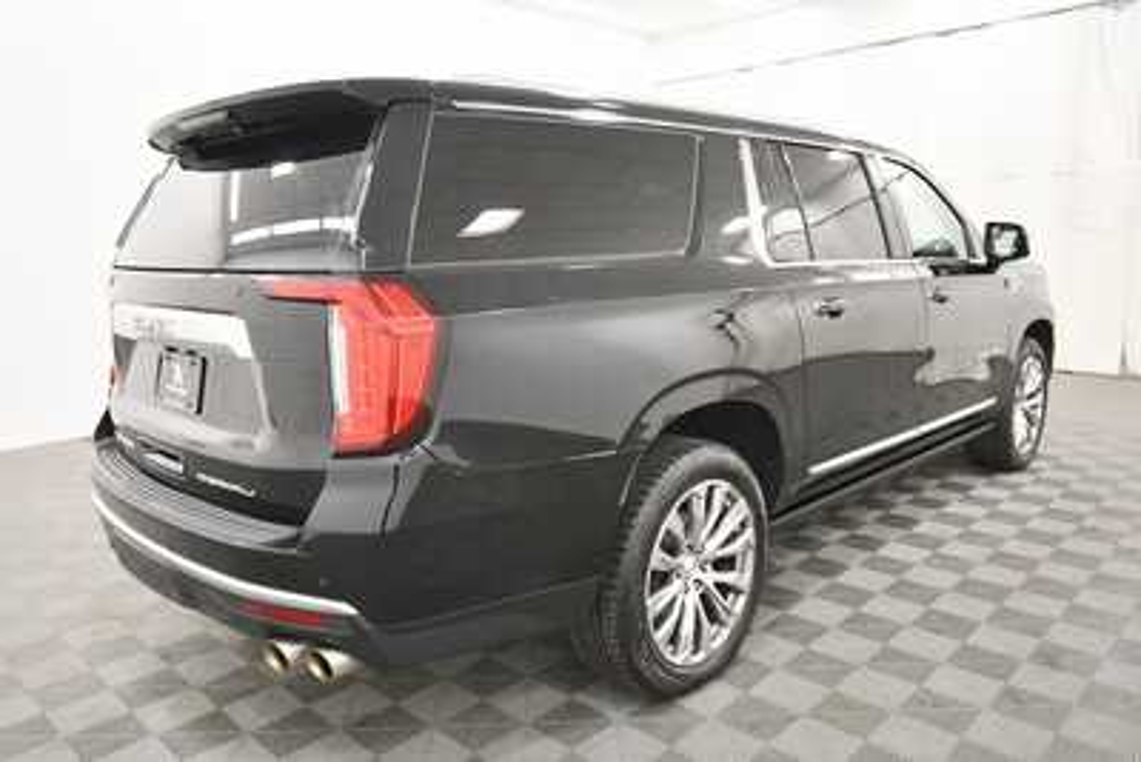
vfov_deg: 51.3
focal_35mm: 25
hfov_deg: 71.5
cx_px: 570
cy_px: 381
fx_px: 793
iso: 2200
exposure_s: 1/125
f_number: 5.3
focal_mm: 17
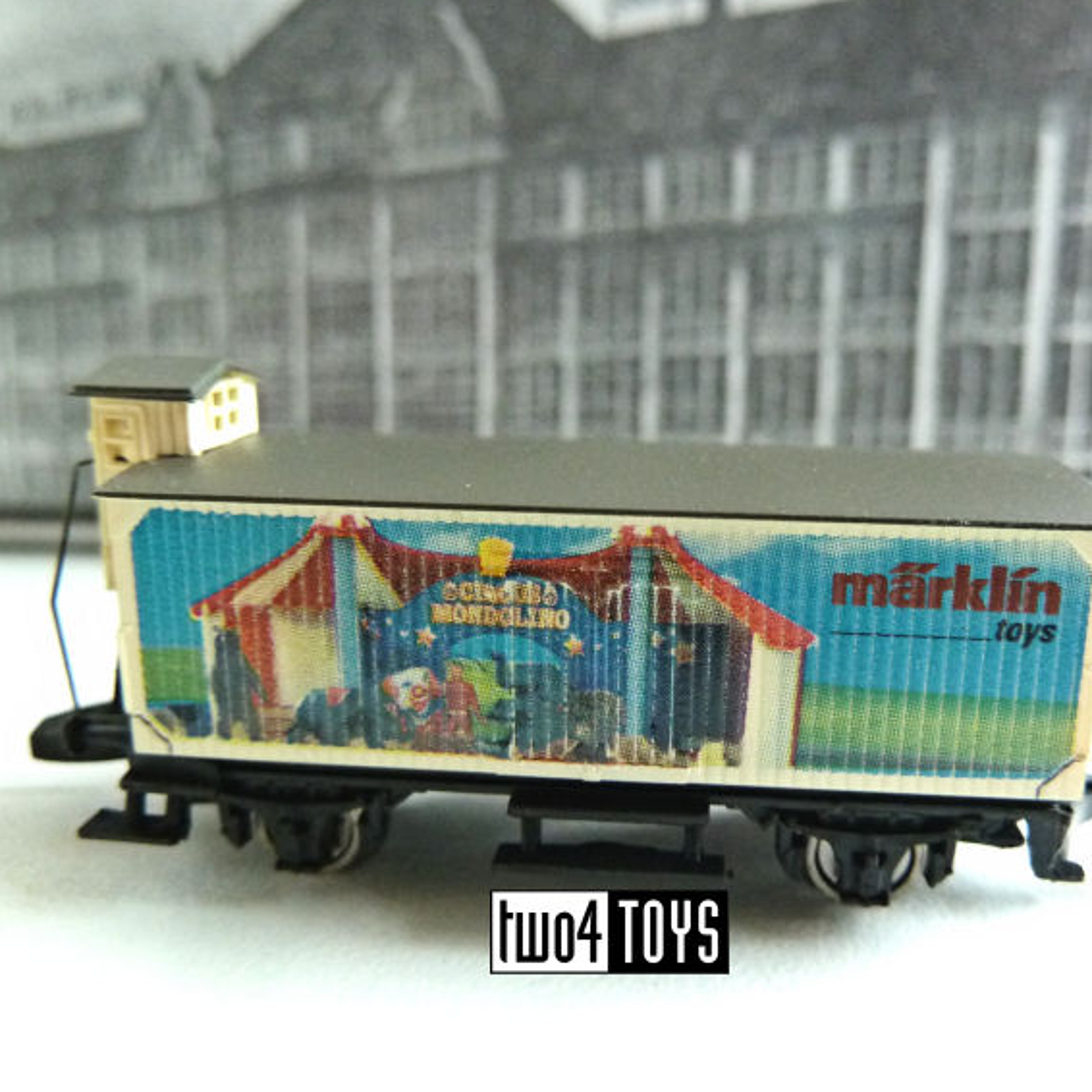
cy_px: 546
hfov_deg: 53.8
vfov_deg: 54.0
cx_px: 631
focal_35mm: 30
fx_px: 1071
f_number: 3.3
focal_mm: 4.1
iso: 400
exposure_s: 1/15
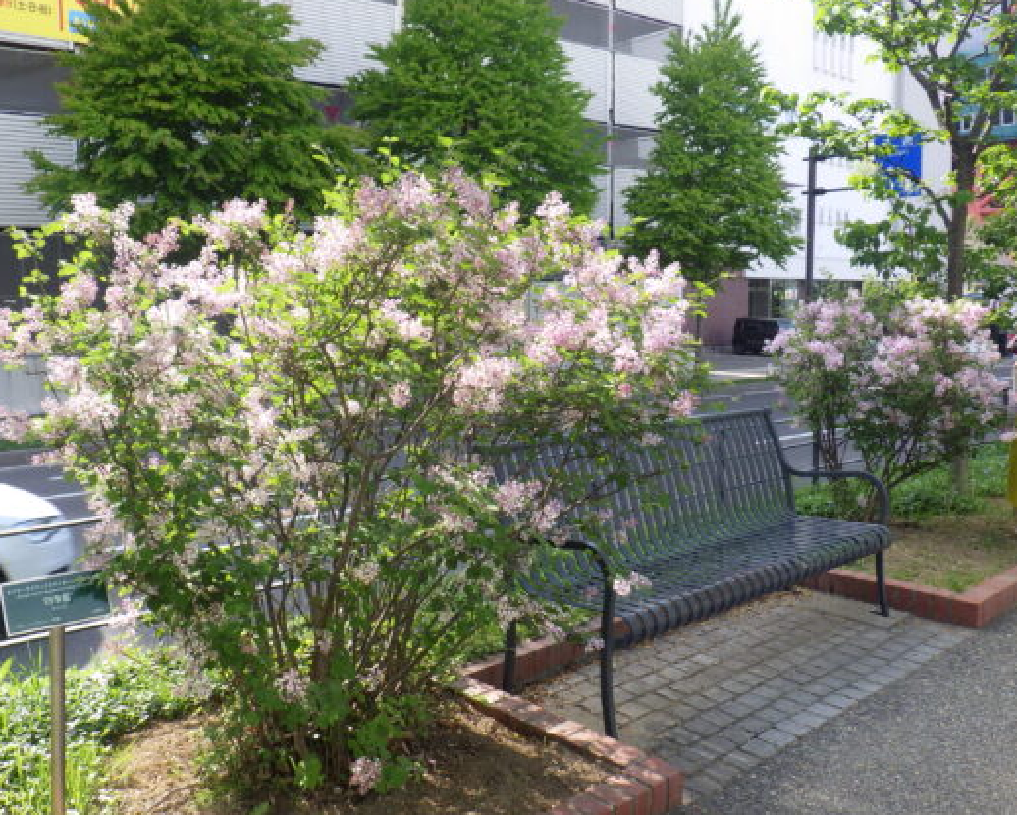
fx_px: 903
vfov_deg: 48.5
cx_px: 474
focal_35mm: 30
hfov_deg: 58.7
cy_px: 408
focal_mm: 5
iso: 125
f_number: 4.2
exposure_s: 1/160
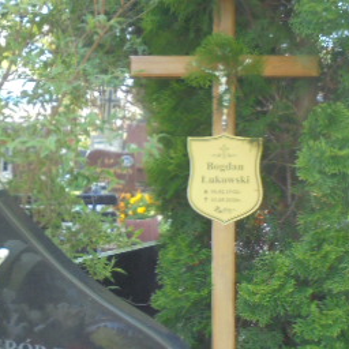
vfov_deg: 20.5
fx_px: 958
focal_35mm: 84
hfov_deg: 20.5
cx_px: 102
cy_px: 262
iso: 200
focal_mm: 6.9
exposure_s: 1/30
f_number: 4.2
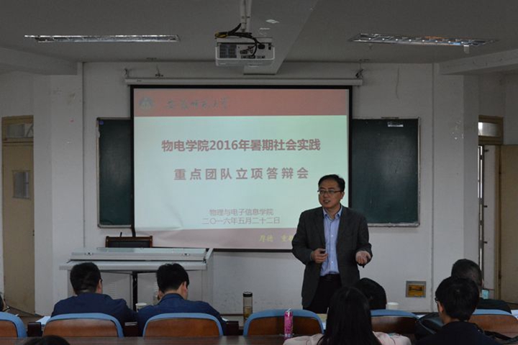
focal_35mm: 46
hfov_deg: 42.3
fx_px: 669
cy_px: 172
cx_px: 259
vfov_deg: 28.9
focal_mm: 31
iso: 3200
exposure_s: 1/200
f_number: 7.1
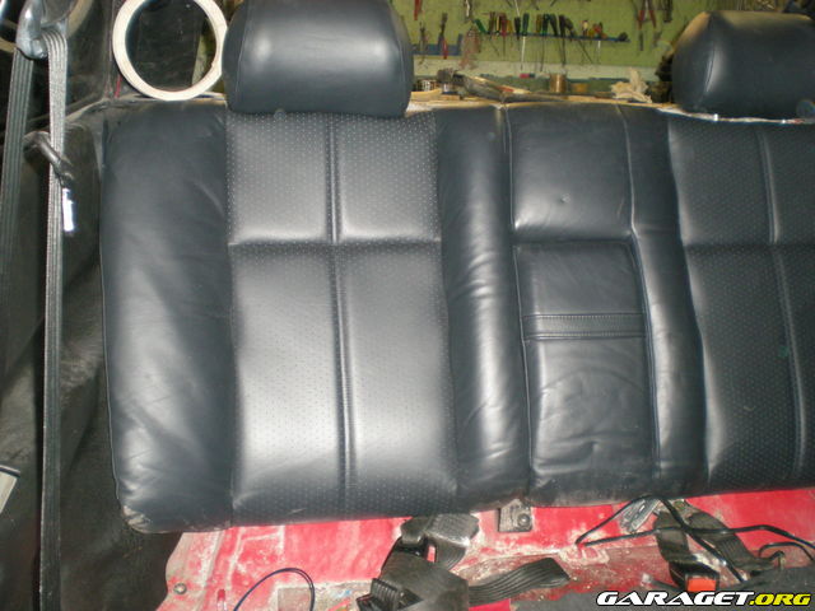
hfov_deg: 49.0
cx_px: 408
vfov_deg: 37.7
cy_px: 306
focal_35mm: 38
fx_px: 895
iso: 221
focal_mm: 6.3
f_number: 3.1
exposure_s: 1/60
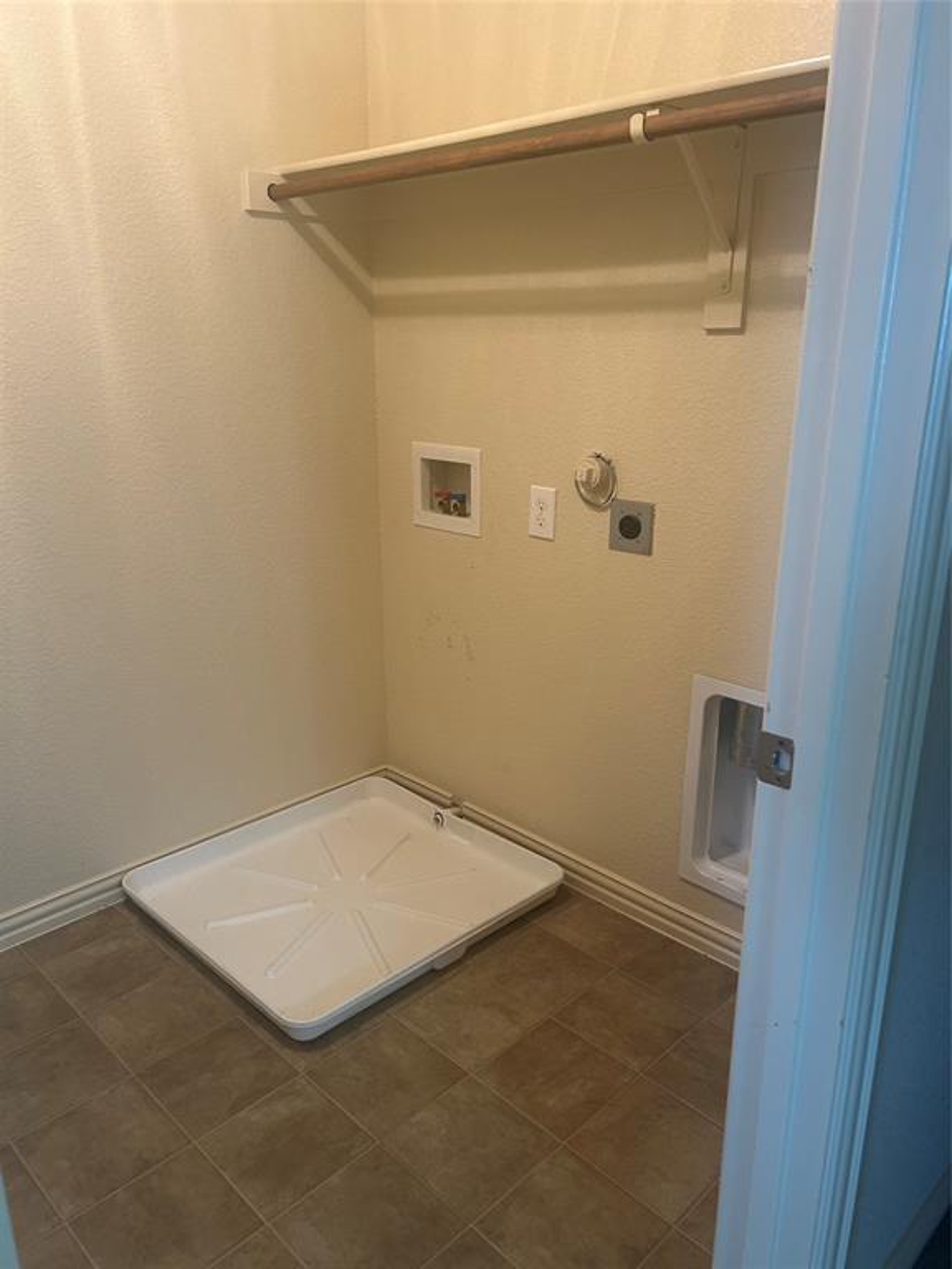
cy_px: 634
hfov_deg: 53.1
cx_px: 476
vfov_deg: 67.3
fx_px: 953
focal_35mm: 26
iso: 125
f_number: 1.5
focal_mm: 5.7
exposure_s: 1/60
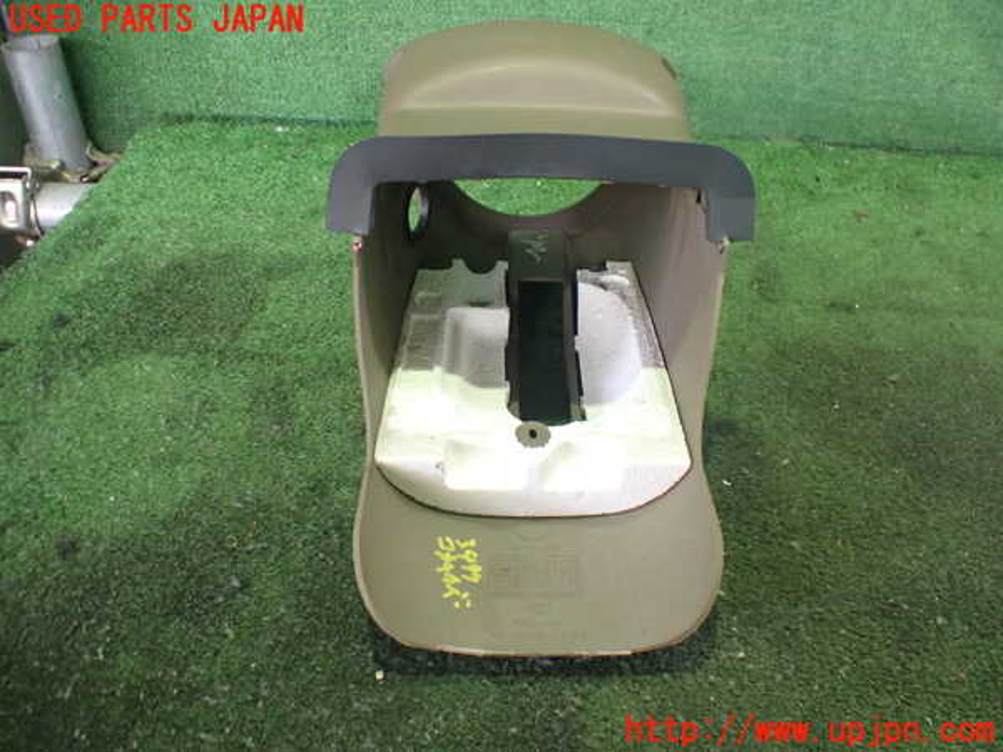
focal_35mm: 30
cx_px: 502
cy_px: 376
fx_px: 869
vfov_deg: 46.8
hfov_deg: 60.0
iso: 800
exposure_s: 1/50
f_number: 2.3
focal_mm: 5.4
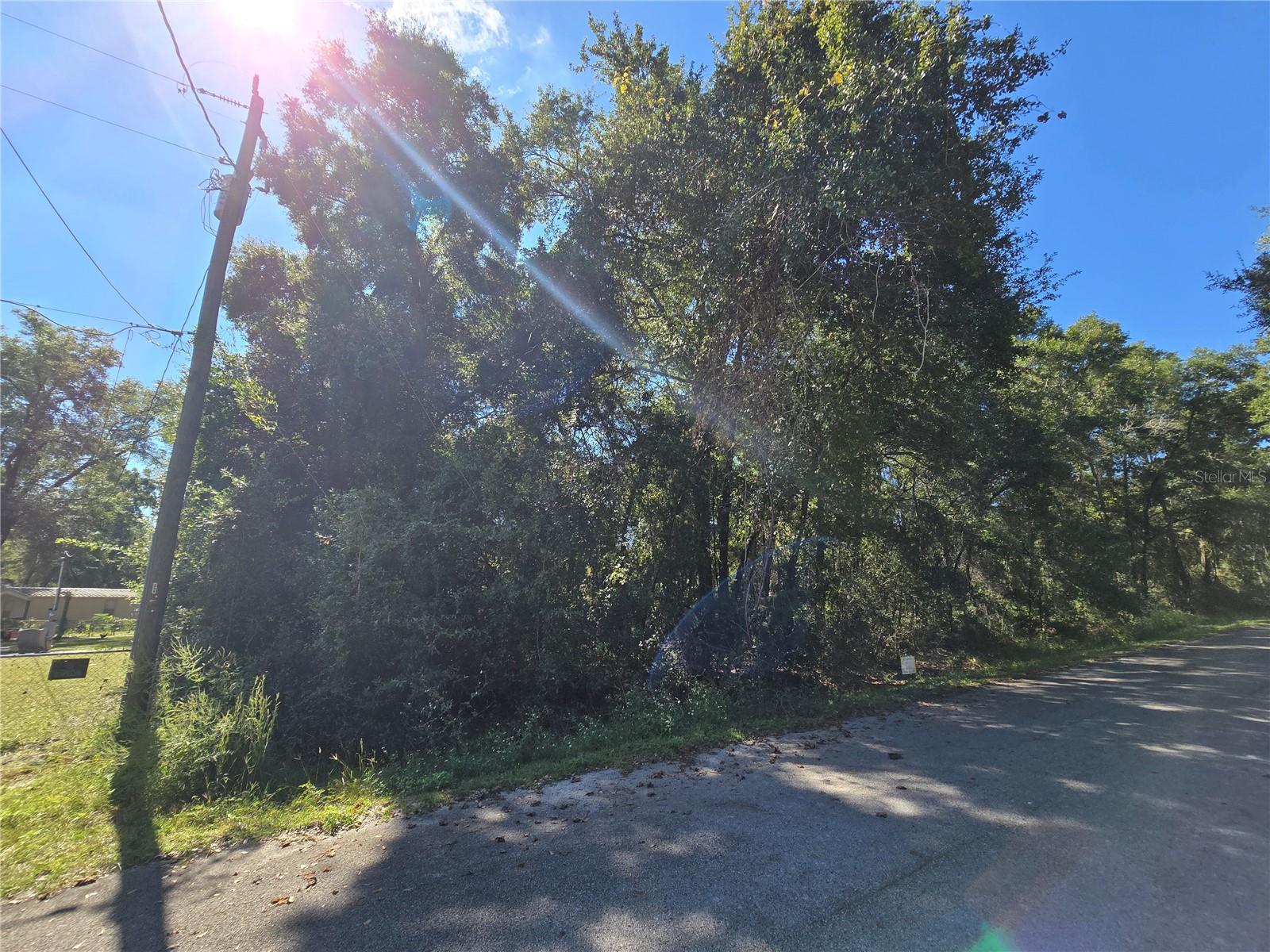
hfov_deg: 106.2
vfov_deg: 89.9
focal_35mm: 13
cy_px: 476
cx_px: 635
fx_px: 477
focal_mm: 2.2
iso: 50
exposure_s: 1/1218
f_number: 2.2
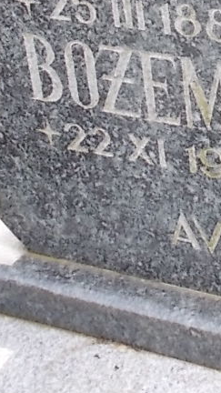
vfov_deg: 19.7
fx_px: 1094
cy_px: -12
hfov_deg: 11.3
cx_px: 280
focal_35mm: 105
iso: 80
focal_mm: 4.6
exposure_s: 1/60
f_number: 3.2
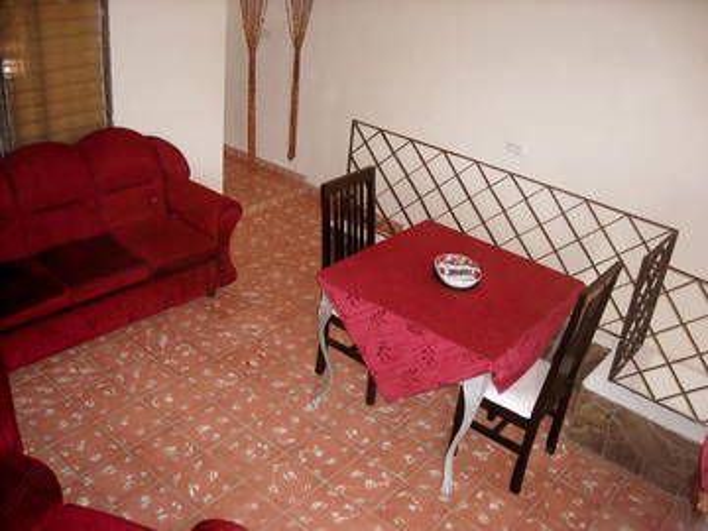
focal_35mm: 35
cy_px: 266
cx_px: 354
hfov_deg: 52.6
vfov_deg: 40.7
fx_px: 716
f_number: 2.8
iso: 400
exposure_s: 1/60
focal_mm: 5.7
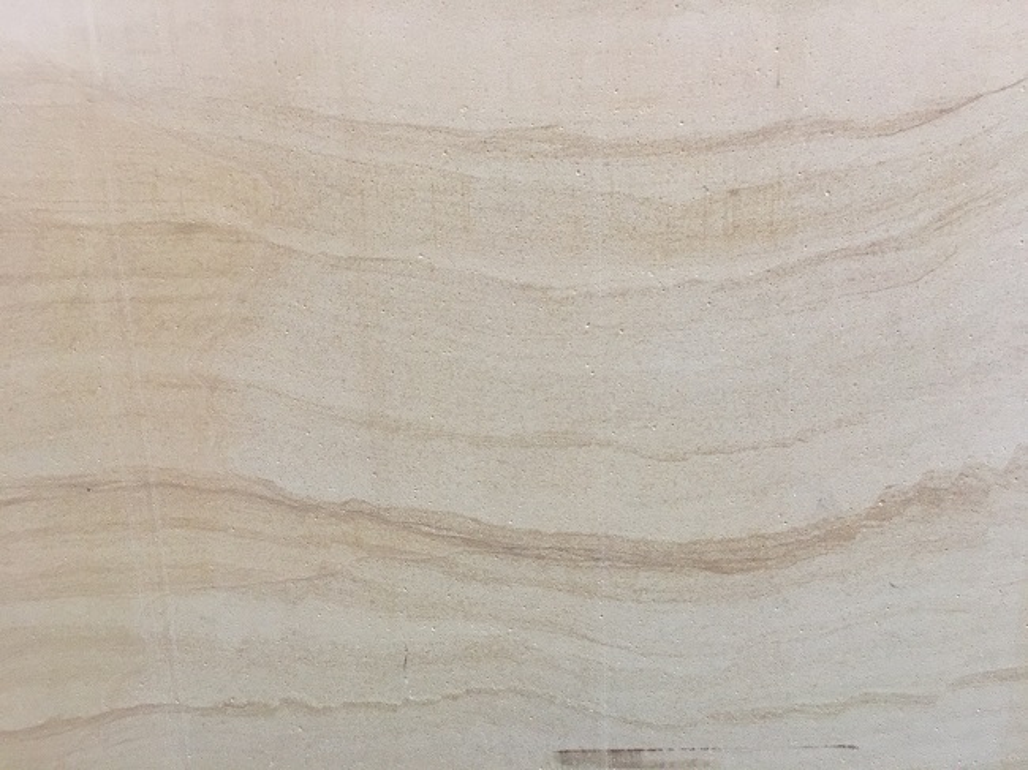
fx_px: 861
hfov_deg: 61.7
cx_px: 514
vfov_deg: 48.2
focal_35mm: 29
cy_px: 385
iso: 125
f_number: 2.2
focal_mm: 4.15
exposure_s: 1/17
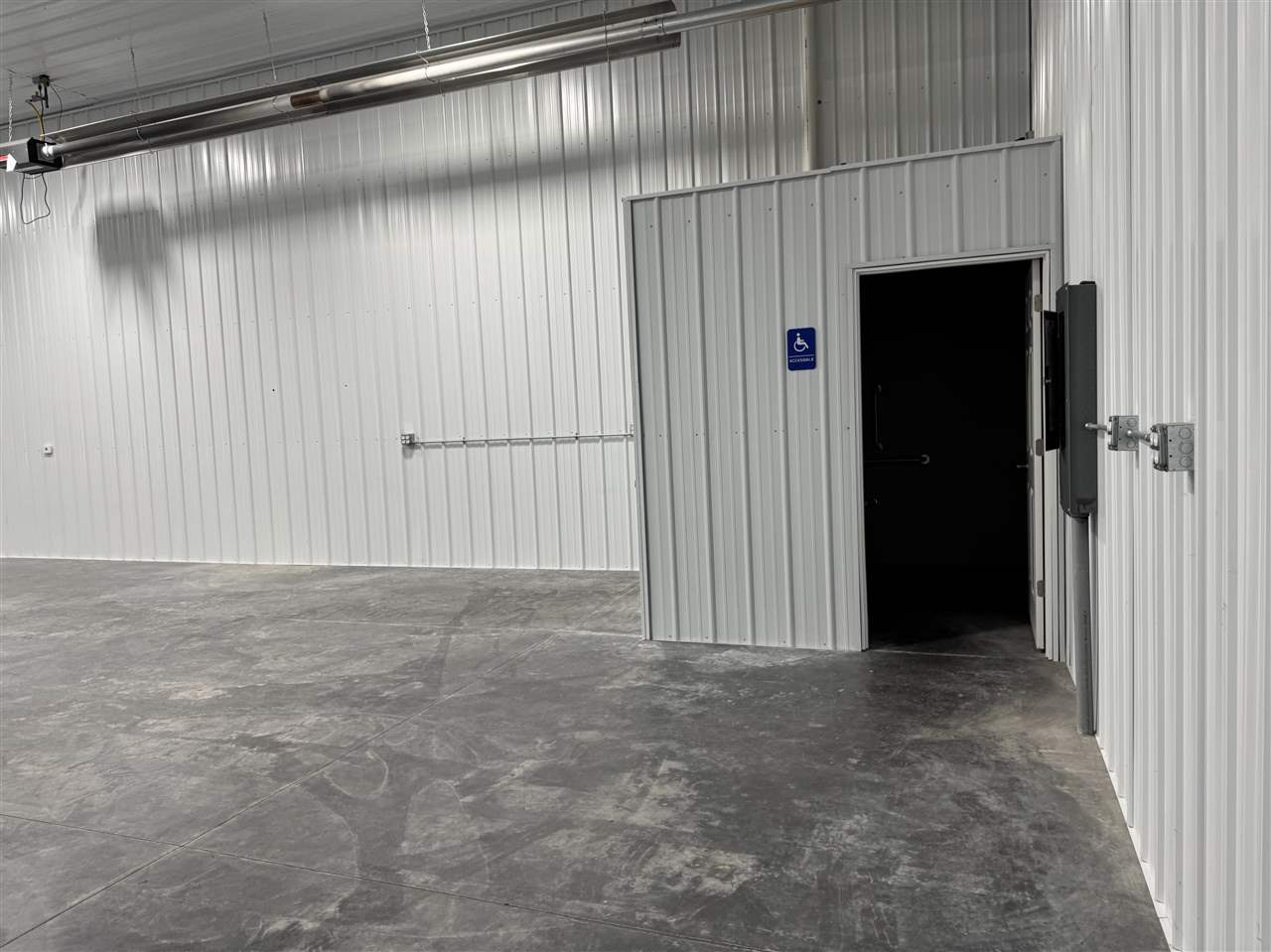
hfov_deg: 71.6
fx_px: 881
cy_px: 476
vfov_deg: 56.8
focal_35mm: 24
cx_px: 636
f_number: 1.78
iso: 80
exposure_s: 1/120
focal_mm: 6.76
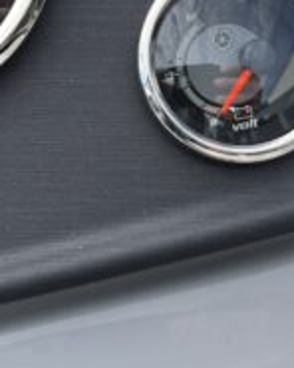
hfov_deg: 20.9
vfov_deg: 25.6
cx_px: 84
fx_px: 794
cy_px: 74
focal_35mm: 73
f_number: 1.6
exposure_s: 1/1115
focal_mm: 5.96
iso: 50
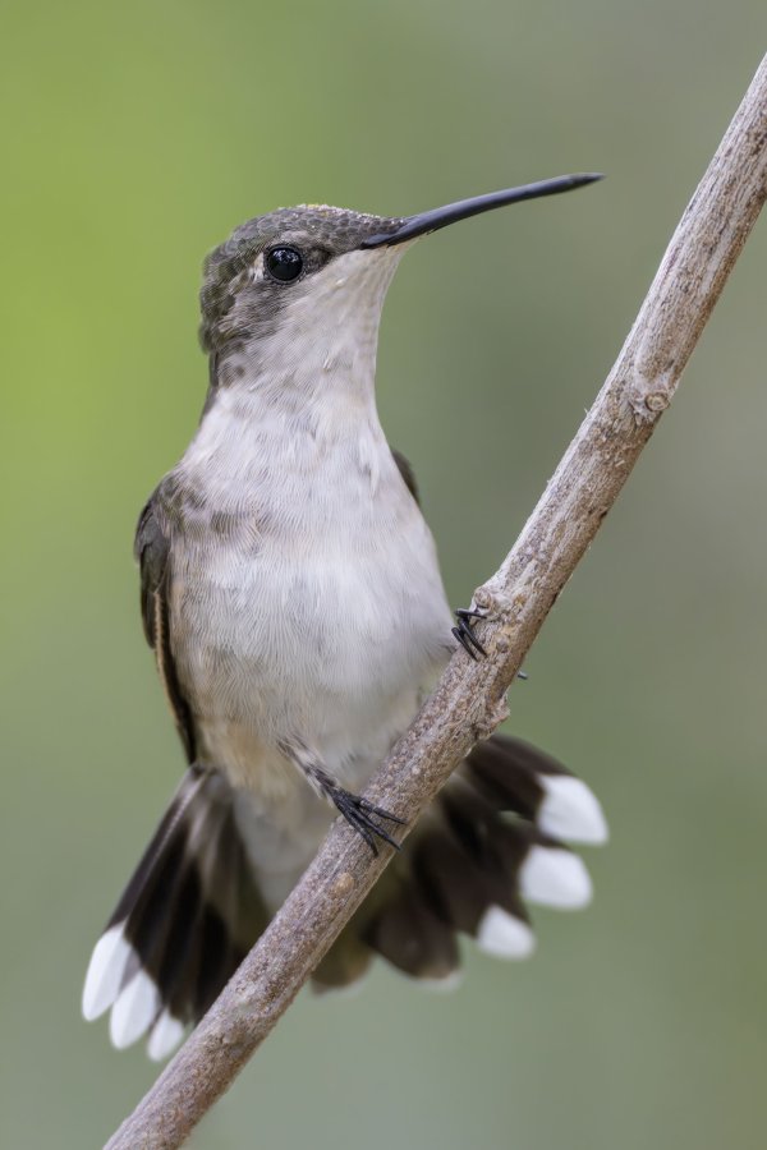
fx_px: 19174
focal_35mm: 600
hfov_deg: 2.3
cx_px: 384
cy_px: 575
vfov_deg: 3.4
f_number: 5.6
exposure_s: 1/250
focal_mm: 600
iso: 3200
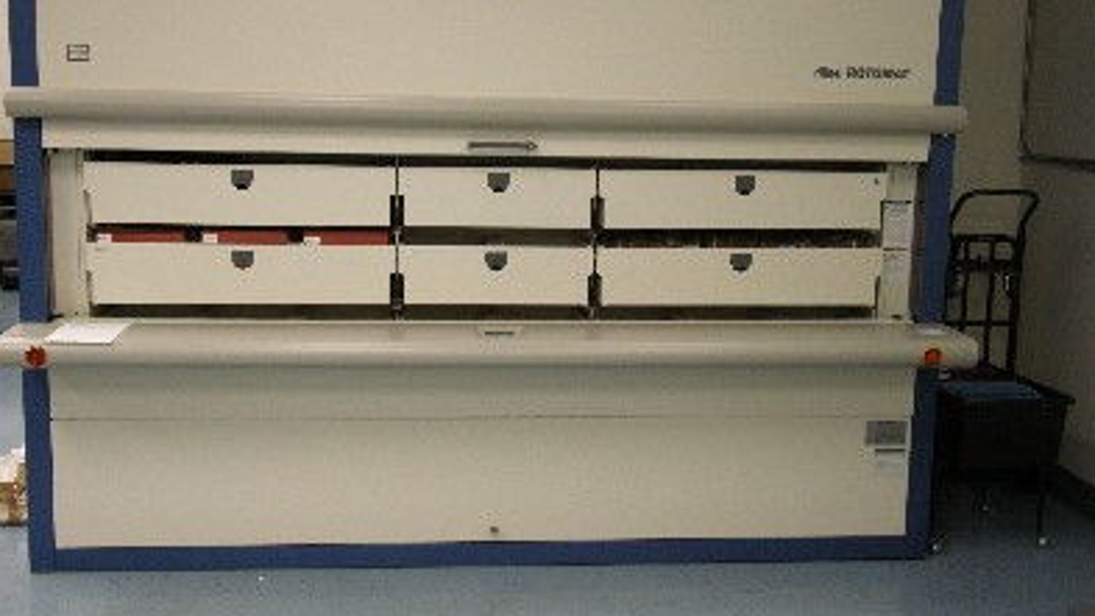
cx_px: 546
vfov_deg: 29.0
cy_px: 259
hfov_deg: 49.4
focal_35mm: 41
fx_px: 1190
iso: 396
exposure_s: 1/57.3
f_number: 2.8
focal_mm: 7.9
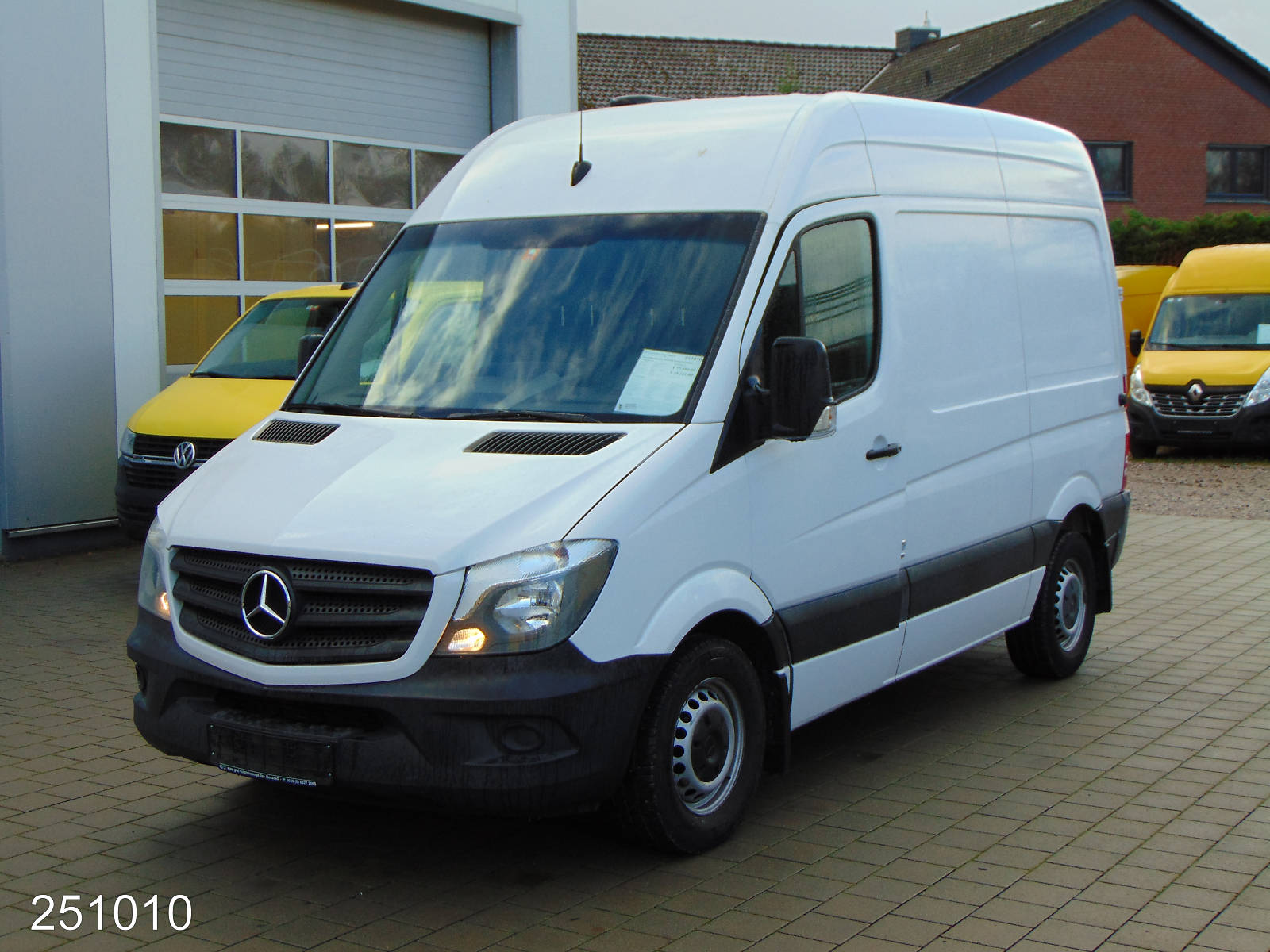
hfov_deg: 38.2
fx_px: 1834
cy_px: 476
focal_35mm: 50
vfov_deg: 29.1
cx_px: 635
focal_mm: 9
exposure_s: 1/100
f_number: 3.5
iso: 80
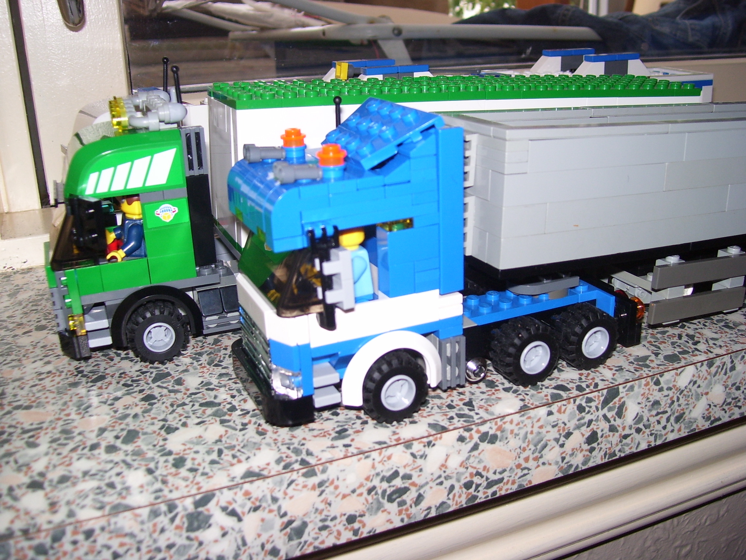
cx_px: 373
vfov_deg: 39.7
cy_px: 280
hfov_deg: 51.4
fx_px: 776
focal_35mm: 36
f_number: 2.7
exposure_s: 1/60
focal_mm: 6
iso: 80
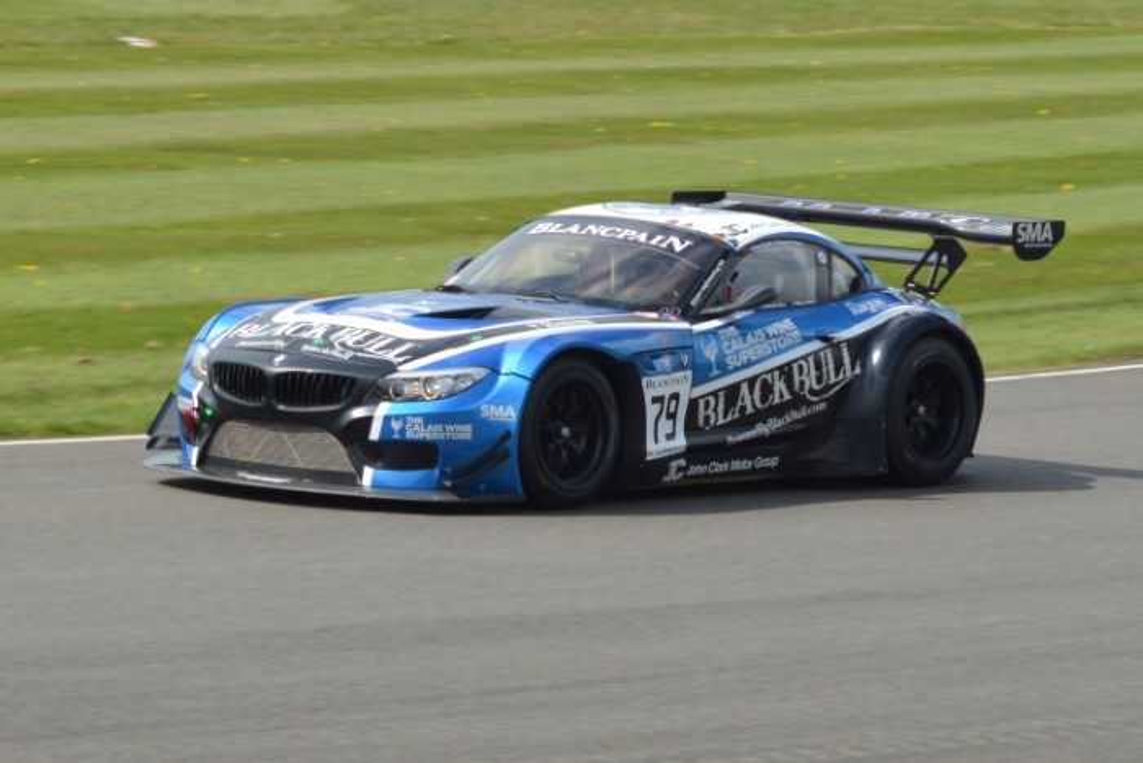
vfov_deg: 10.8
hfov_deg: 16.1
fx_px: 4049
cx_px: 572
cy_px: 382
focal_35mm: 128
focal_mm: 85
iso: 400
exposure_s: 1/500
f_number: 11
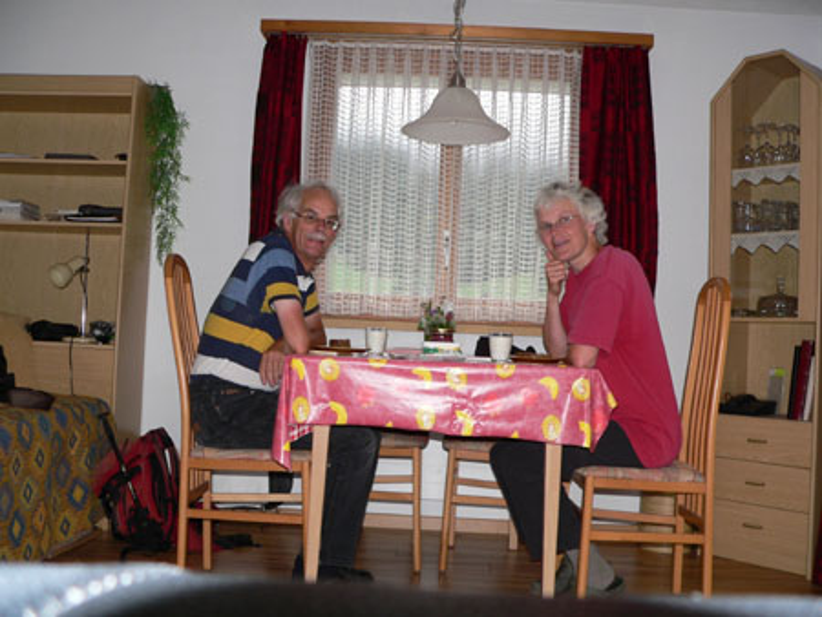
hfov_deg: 51.3
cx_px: 411
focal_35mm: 36
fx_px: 855
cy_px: 308
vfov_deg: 39.7
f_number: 2.8
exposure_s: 1/60
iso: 100
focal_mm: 6
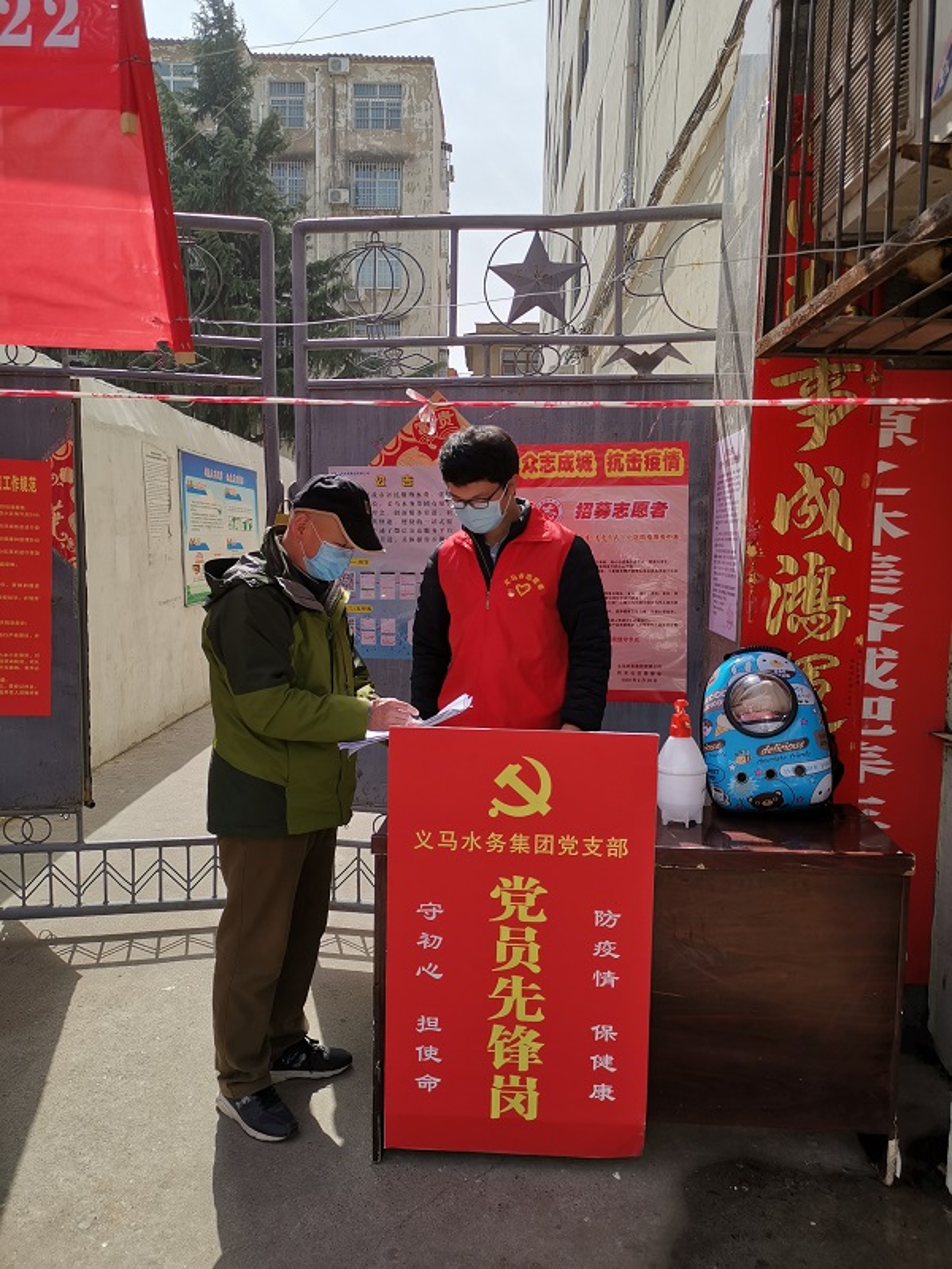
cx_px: 476
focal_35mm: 27
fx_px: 990
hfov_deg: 51.4
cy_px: 634
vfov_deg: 65.3
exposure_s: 1/1835
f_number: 1.8
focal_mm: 5.58
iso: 50
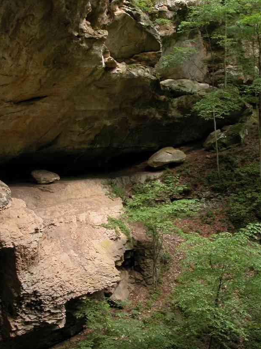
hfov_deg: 26.5
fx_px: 553
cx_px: 122
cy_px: 170
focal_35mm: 55
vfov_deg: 34.9
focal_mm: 8.9
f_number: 8
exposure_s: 1/4.1
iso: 168
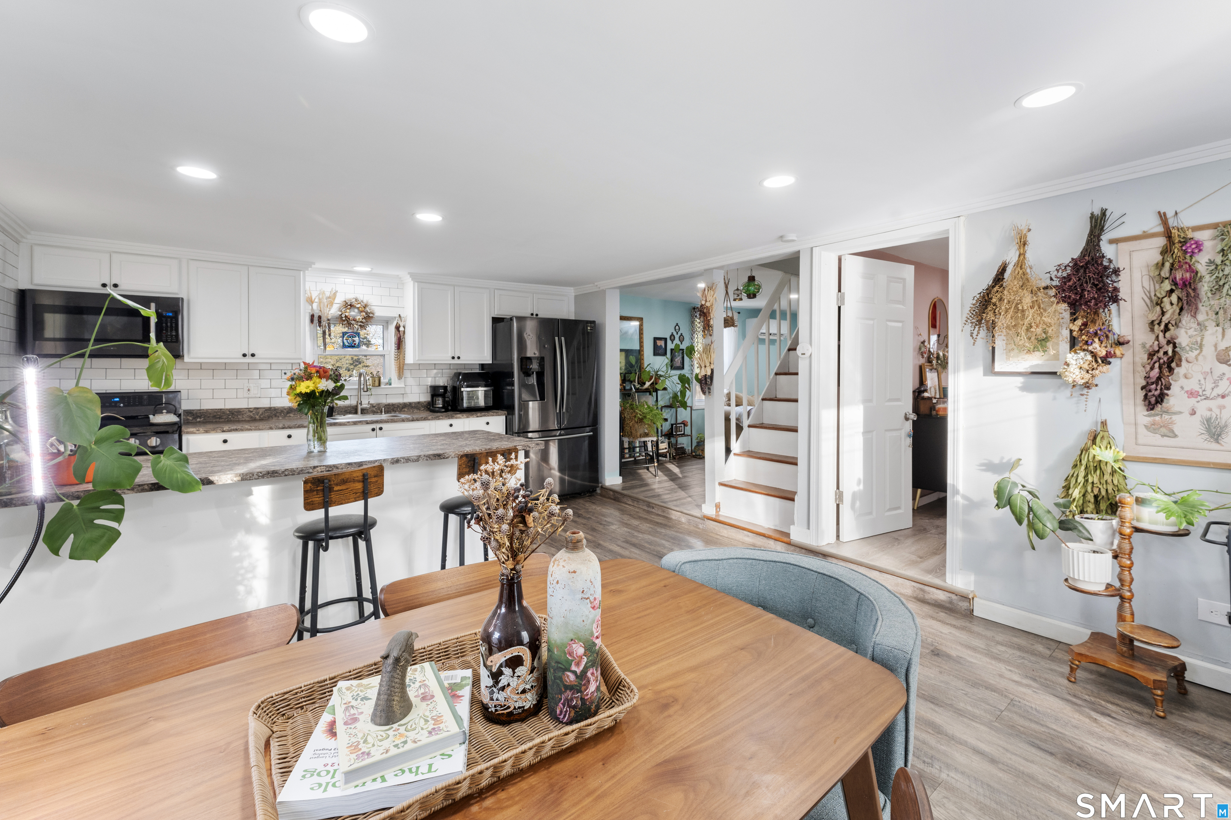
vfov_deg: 77.3
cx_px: 613
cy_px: 389
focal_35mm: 15
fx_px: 513
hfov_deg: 100.4
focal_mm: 14
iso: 800
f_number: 8
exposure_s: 1/13
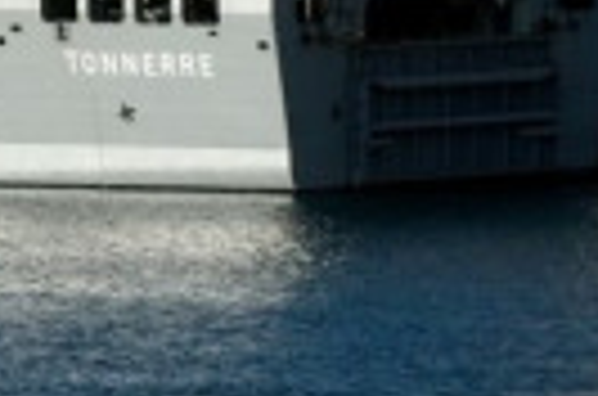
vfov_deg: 2.2
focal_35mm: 632
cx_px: -1075
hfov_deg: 3.2
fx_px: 10473
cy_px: -657
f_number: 8
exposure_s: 1/400
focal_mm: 70
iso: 125
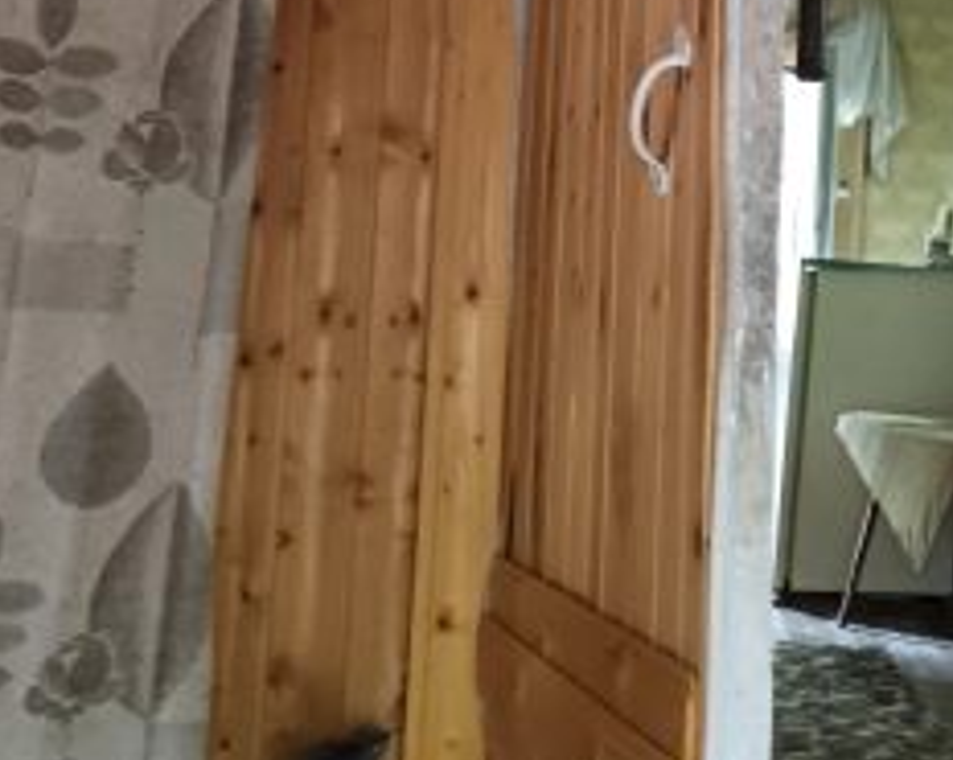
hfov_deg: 24.4
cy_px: 173
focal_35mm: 71
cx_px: 1130
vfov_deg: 21.3
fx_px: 2000
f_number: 1.9
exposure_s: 1/25
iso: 1944
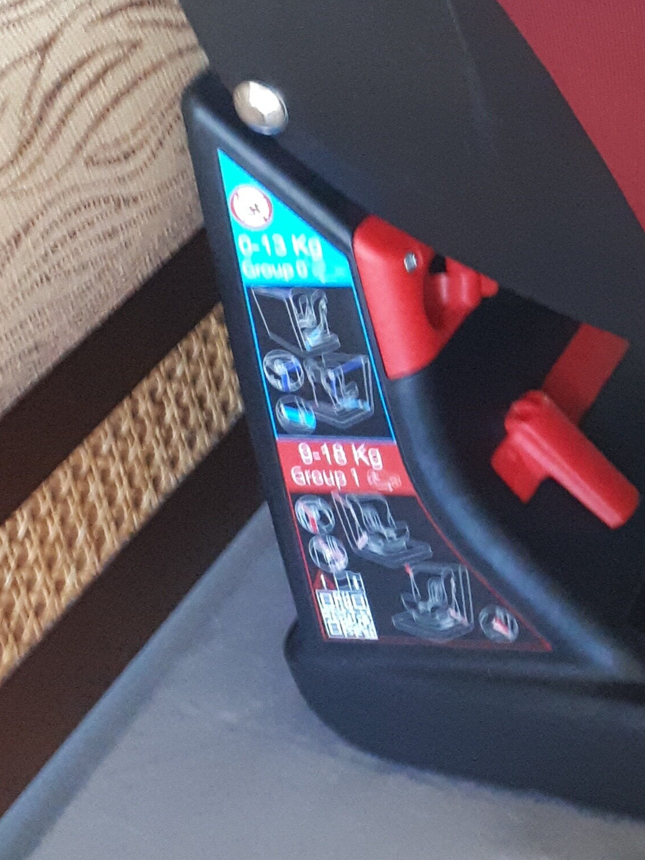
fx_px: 2062
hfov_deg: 16.3
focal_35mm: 83
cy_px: 165
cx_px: 953
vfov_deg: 23.2
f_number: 1.9
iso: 500
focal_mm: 3.6
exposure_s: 1/17
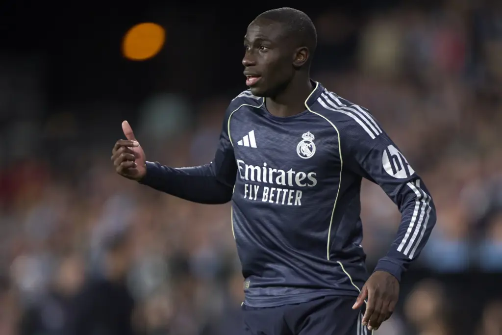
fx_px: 5578
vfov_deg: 3.4
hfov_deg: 5.2
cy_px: 168
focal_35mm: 400
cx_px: 251
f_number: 2.8
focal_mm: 400
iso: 3200
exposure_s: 1/1600
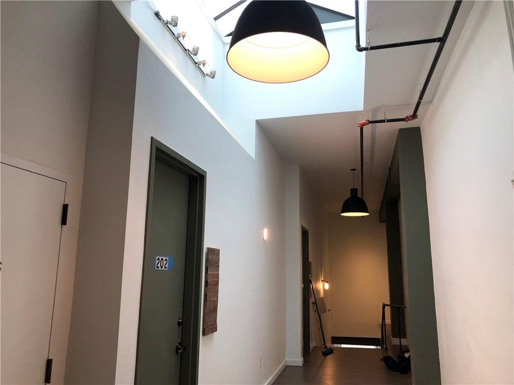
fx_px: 416
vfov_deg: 49.7
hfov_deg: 63.4
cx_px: 257
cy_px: 192
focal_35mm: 28
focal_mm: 3.99
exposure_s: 1/30
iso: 25
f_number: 1.8
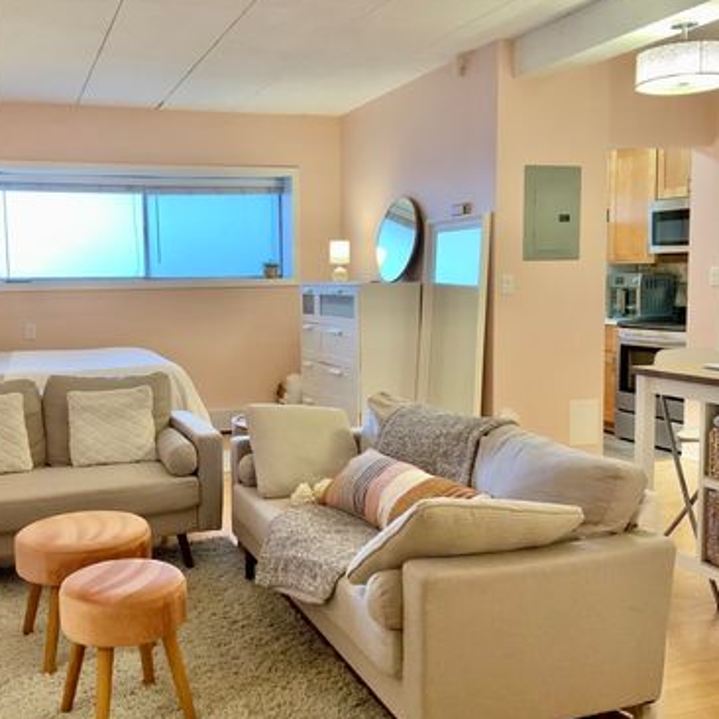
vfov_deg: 47.2
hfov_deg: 46.8
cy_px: 355
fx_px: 822
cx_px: 275
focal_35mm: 35
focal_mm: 3
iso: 160
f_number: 1.8
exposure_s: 1/60
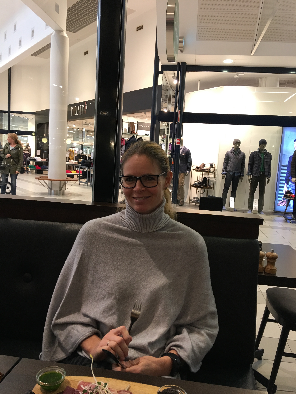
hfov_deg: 48.2
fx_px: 331
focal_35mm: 29
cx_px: 148
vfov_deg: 61.7
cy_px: 197
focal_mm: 4.15
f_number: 2.2
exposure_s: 1/17
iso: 50
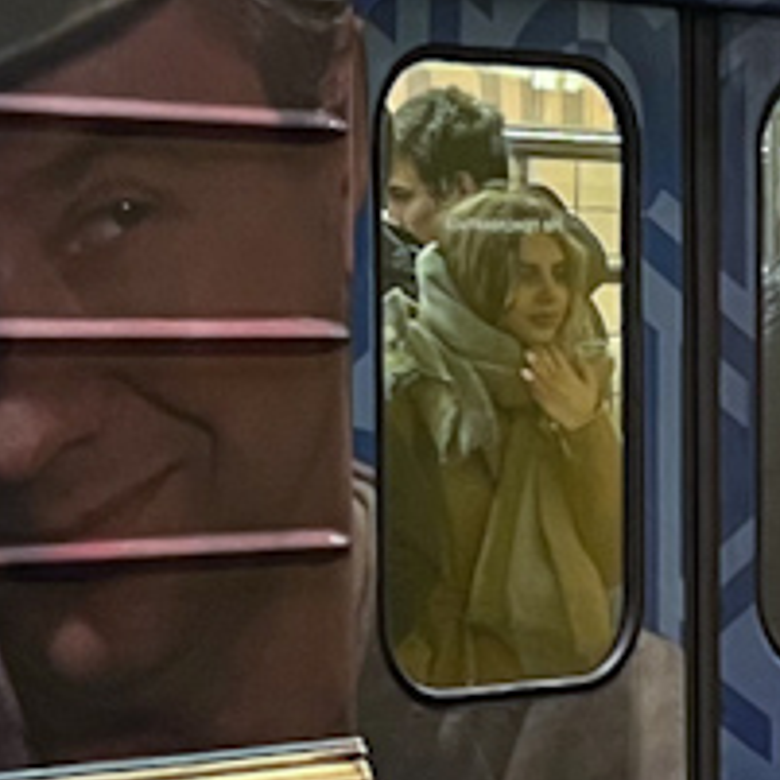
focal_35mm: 149
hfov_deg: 11.6
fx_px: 3798
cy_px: 363
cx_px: 807
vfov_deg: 11.7
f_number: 1.6
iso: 125
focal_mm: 5.1
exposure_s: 1/50
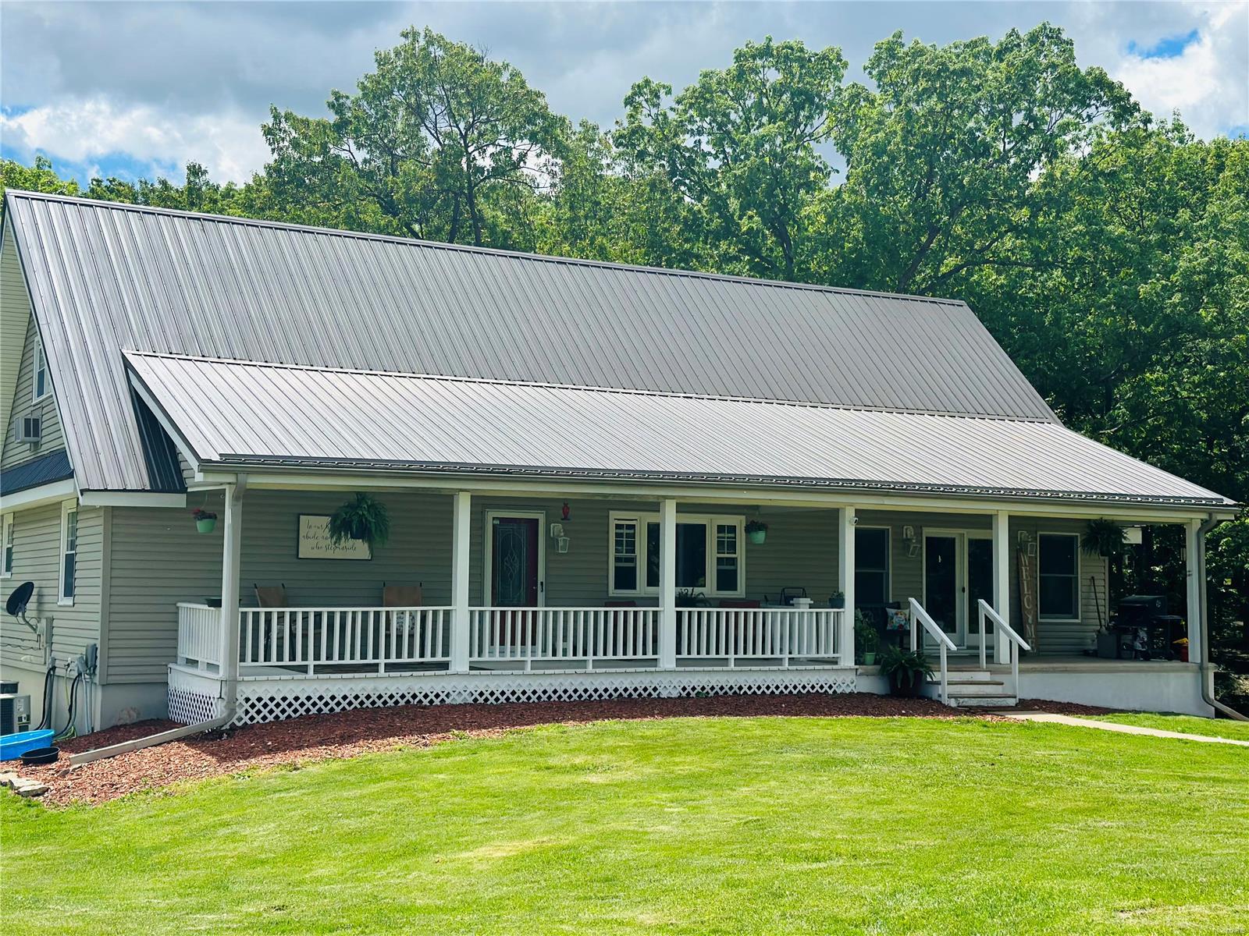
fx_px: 1732
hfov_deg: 39.7
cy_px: 468
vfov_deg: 30.3
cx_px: 624
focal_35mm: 48
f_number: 1.78
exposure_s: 1/6623
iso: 100
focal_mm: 6.86
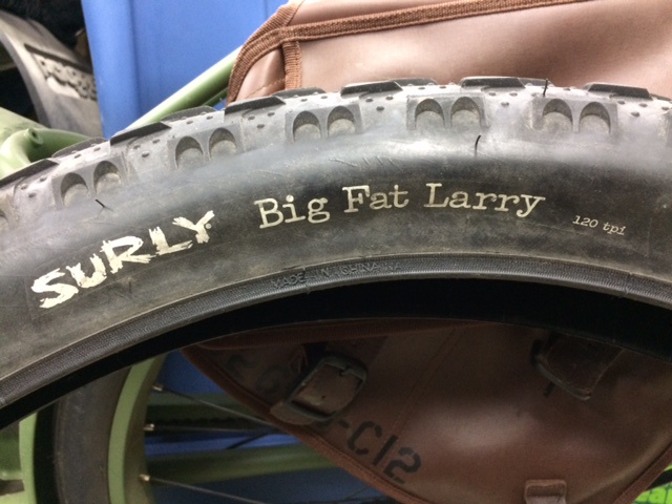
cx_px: 336
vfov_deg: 48.2
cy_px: 252
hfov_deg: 61.7
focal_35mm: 29
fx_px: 563
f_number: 2.2
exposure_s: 1/17
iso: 320
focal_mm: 4.15
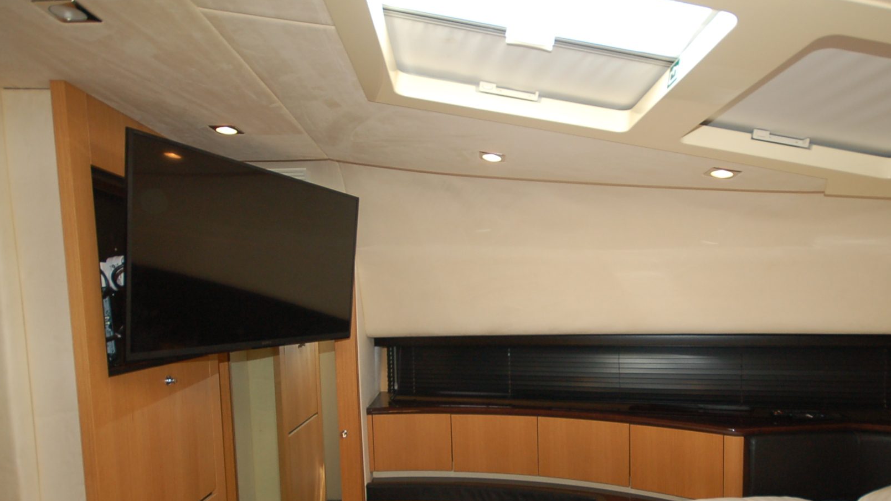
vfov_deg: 50.4
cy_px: 341
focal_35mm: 22
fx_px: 520
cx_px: 492
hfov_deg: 80.9
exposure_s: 1/60
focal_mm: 10
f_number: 4
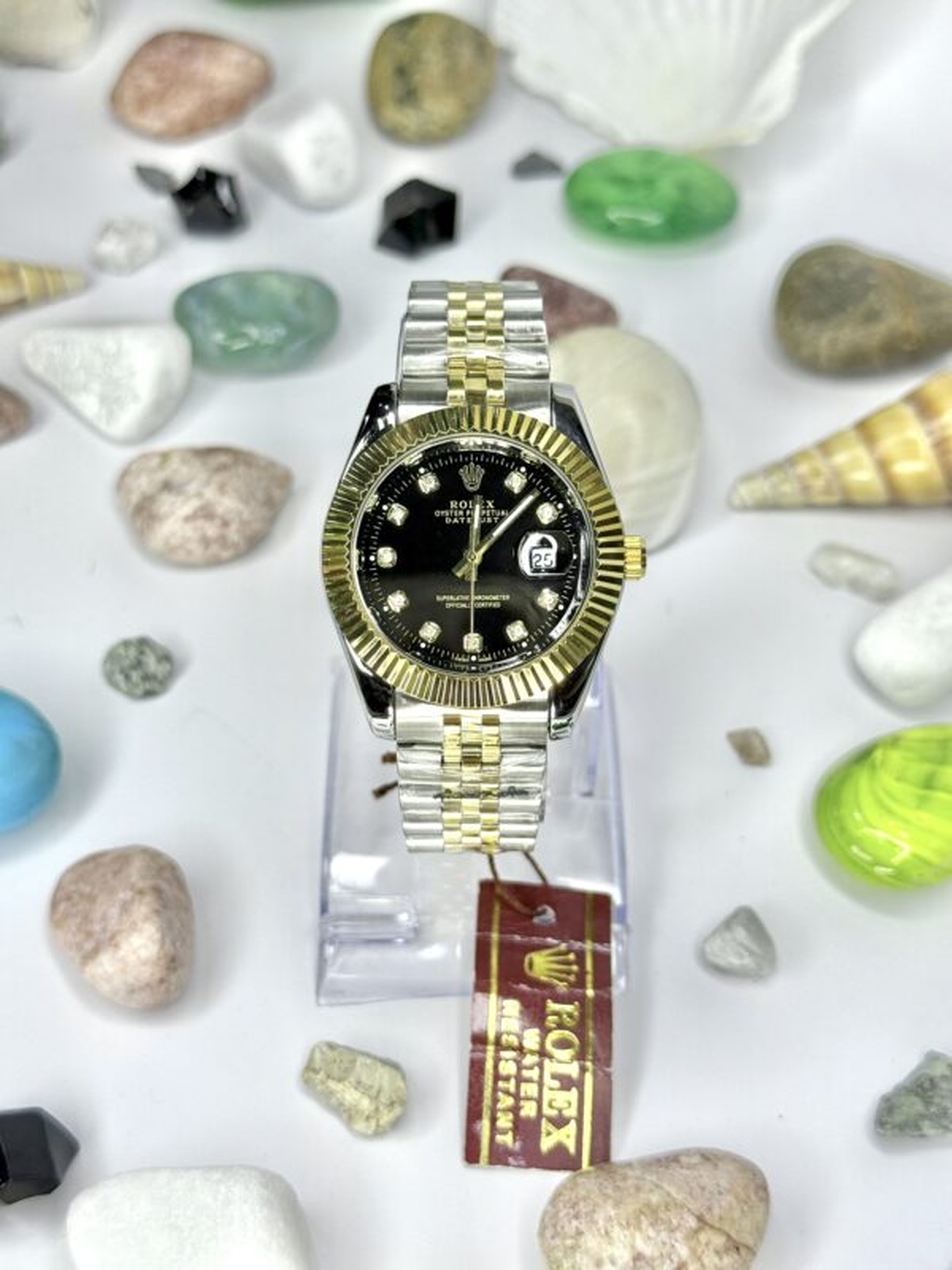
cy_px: 635
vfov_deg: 39.7
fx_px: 1760
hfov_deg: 30.3
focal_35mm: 48
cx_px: 476
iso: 64
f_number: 1.78
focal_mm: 6.76
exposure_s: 1/265
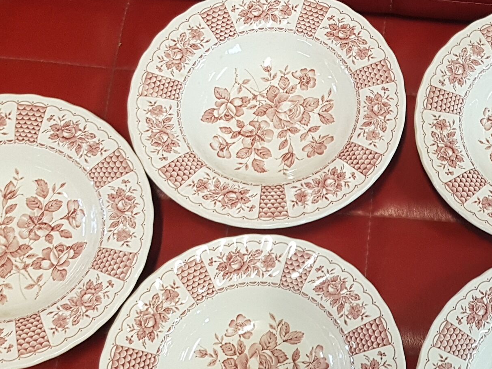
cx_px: 423
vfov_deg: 23.6
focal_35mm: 62
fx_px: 881
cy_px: 202
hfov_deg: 30.1
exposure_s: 1/20
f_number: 1.7
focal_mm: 4.2
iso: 250
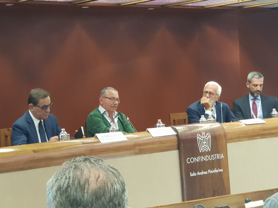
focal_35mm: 52
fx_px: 418
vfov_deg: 28.0
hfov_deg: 36.8
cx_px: 139
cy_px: 104
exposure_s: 1/17
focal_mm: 6
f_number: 2.4
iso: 250
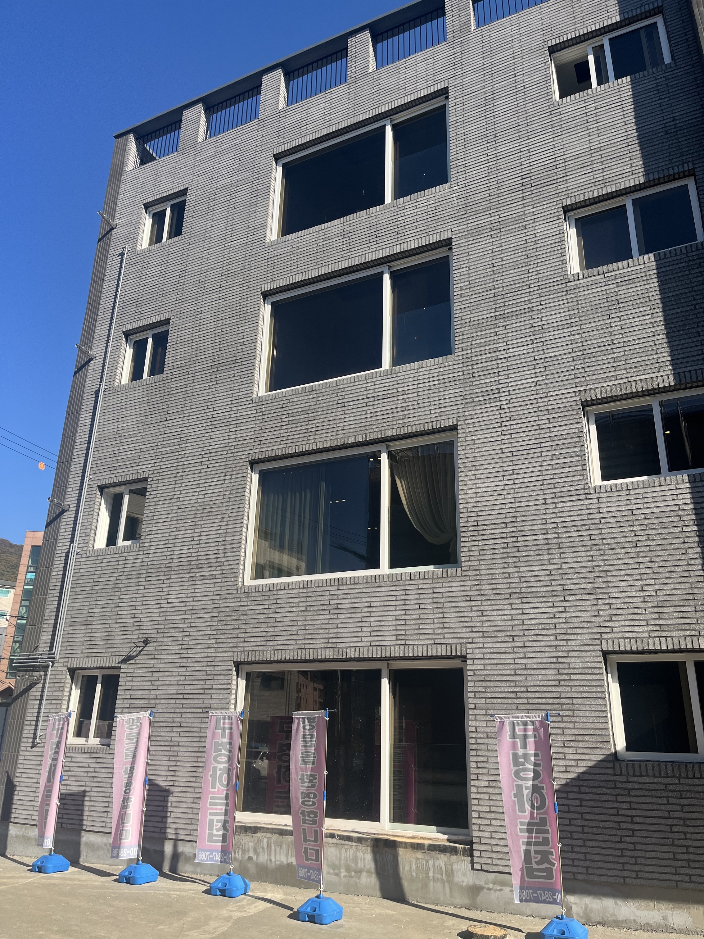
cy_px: 470
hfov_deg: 53.1
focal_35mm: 26
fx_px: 705
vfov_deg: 67.3
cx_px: 352
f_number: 1.6
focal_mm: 5.1
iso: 50
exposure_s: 1/2755
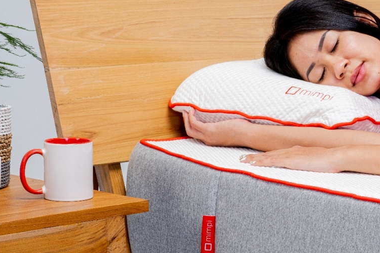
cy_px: 120
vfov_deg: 10.0
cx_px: 259
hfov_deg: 14.9
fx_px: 1446
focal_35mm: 137
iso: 160
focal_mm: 55
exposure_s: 1/100
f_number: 11
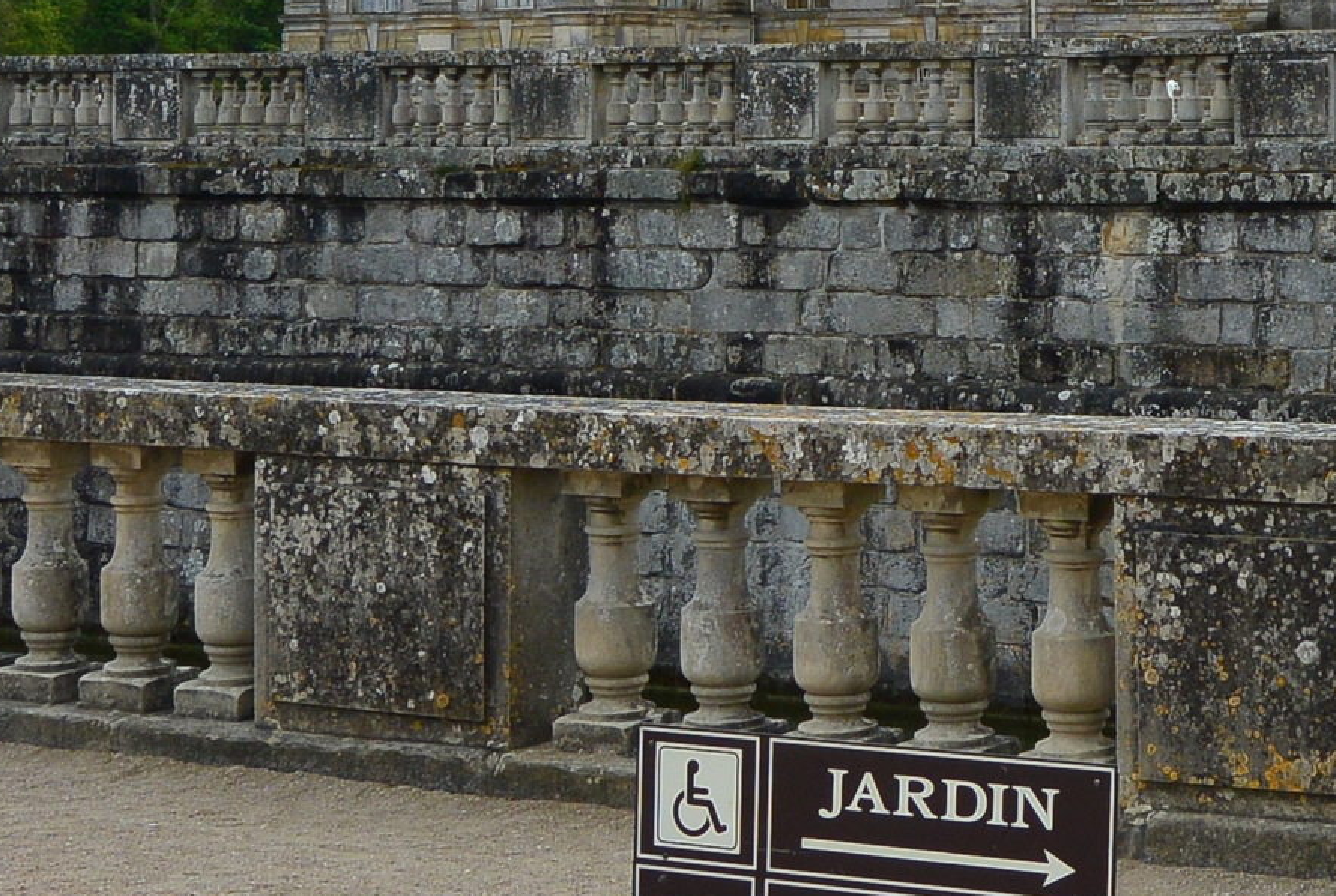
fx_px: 3866
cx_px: 1375
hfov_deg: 19.0
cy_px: -289
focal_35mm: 104
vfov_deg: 12.8
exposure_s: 1/800
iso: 100
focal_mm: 14
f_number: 5
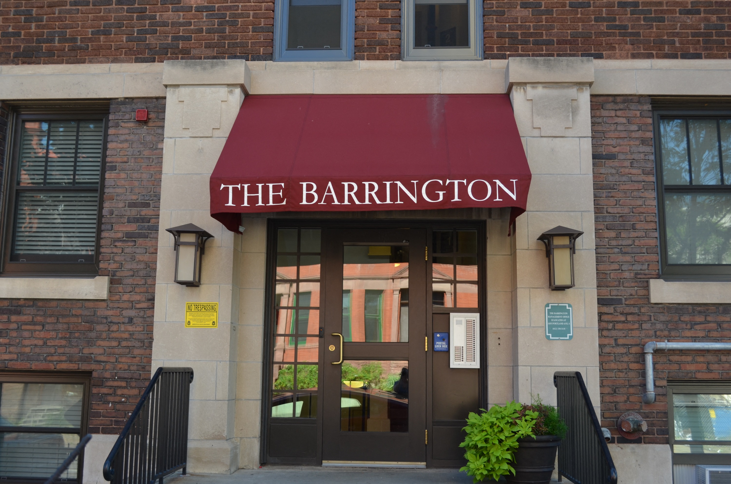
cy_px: 242
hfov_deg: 49.6
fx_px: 790
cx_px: 366
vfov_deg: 34.1
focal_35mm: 39
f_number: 5.6
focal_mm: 26
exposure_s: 1/125
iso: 200
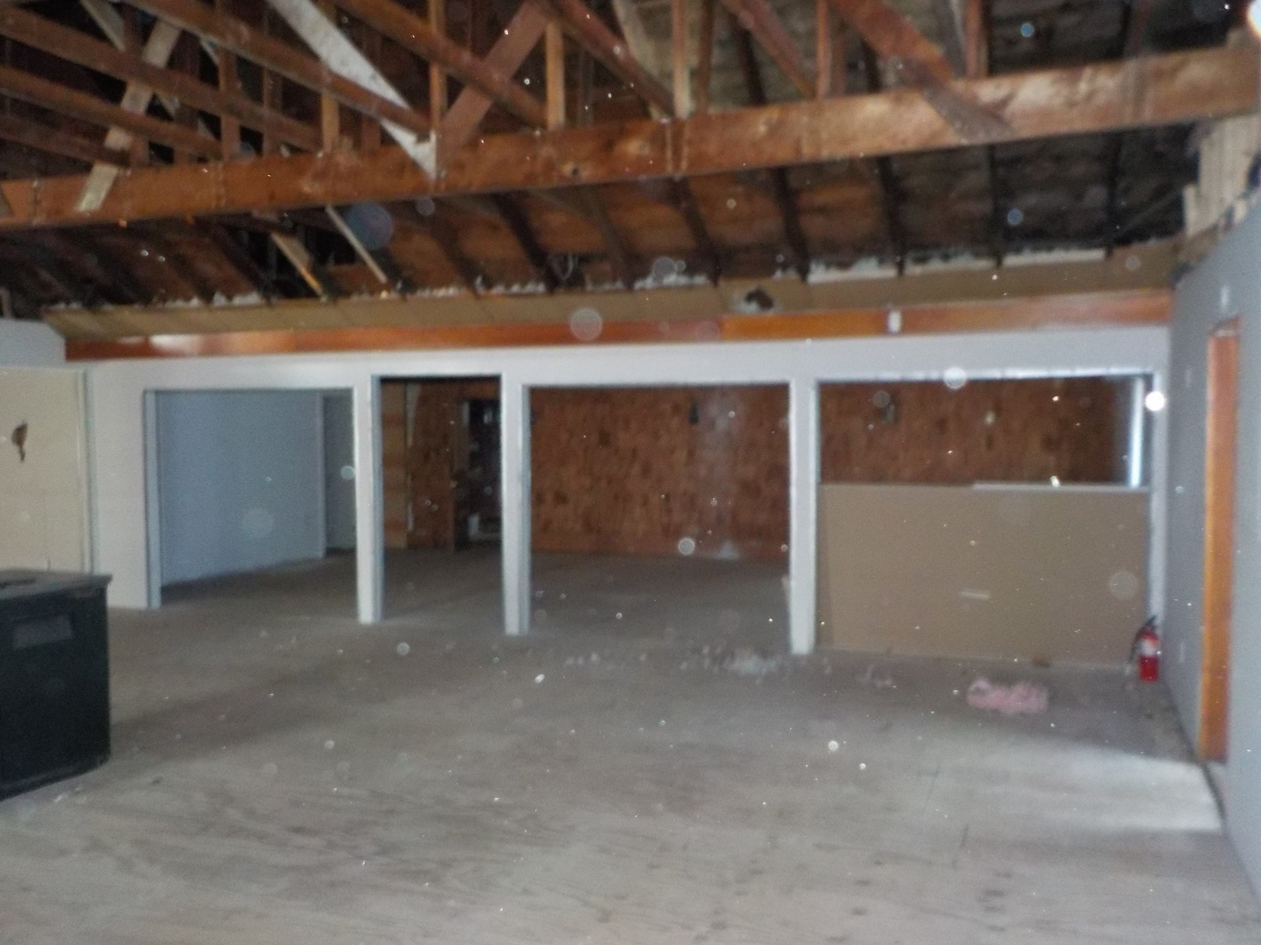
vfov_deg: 46.8
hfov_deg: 60.0
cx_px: 630
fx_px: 1093
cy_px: 472
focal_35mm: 30
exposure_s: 1/6
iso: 800
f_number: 3.3
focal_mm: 4.1
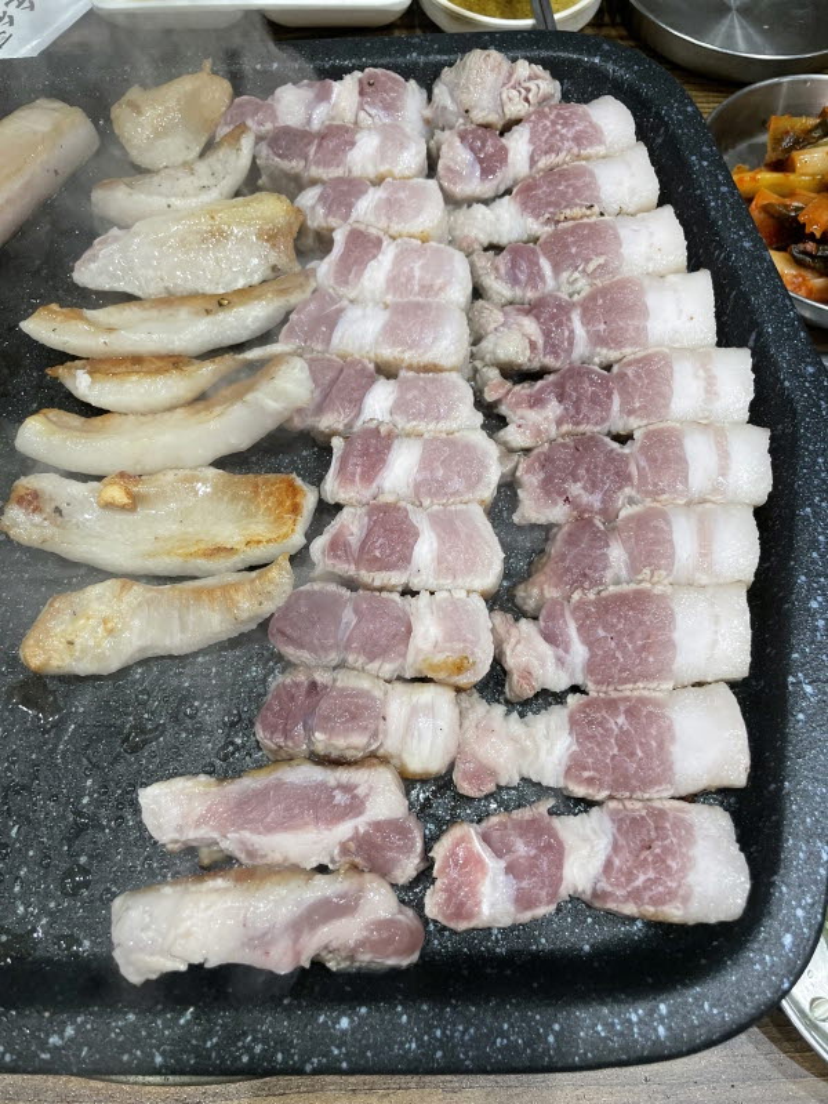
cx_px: 414
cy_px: 552
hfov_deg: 53.1
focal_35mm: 26
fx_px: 829
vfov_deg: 67.3
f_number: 1.6
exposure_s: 1/60
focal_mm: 4.2
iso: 160
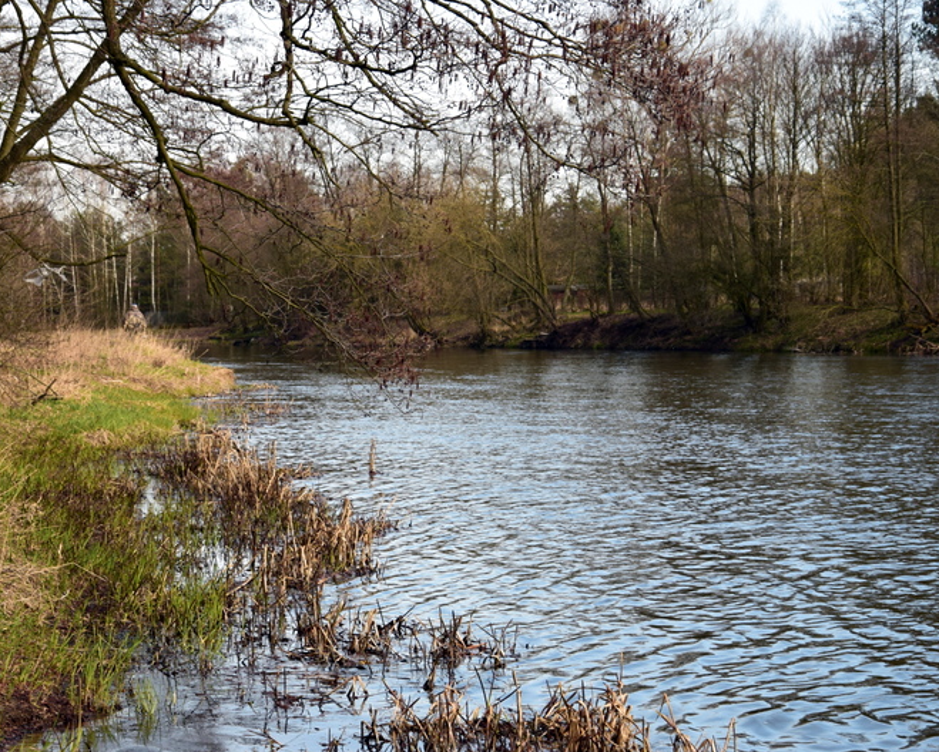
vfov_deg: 18.7
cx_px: 376
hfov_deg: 23.2
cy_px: 376
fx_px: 2280
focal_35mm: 82
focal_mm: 48
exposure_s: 1/160
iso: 400
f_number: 9
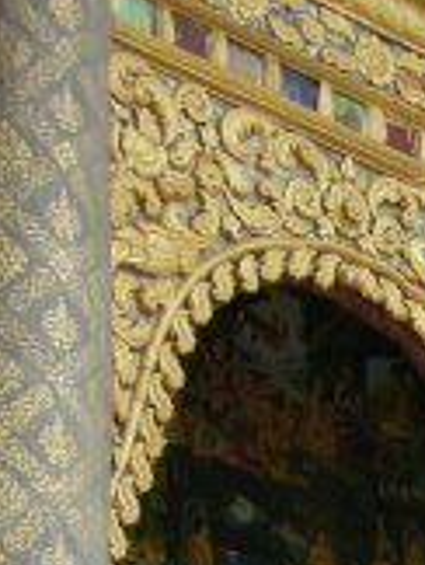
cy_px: 977
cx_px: 693
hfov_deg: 10.0
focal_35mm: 142
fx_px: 2318
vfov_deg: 12.8
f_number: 4.3
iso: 64
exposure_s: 1/146
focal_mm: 7.5
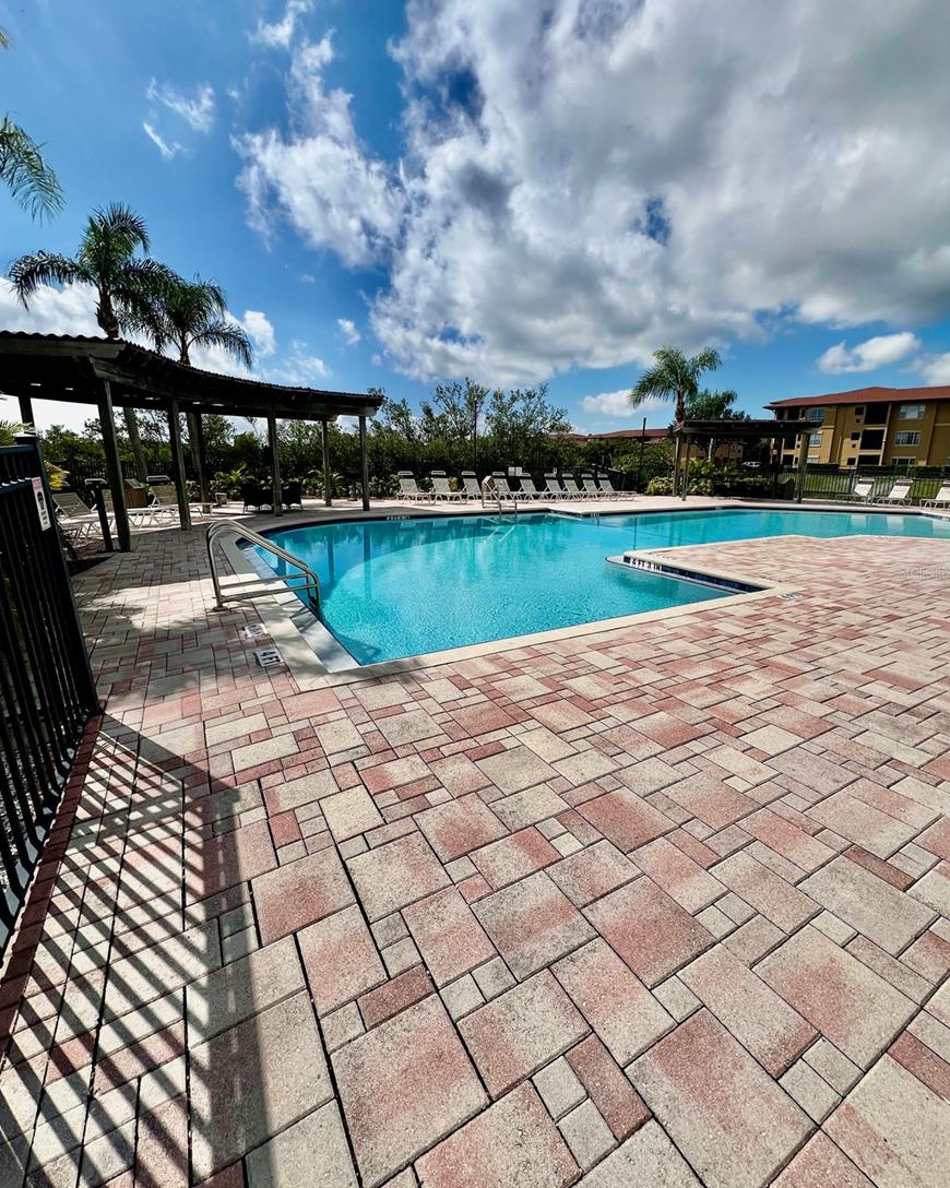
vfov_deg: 100.7
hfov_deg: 88.0
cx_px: 483
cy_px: 571
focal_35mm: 14
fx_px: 492
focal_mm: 1.57
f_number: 1.8
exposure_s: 1/5236
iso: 32
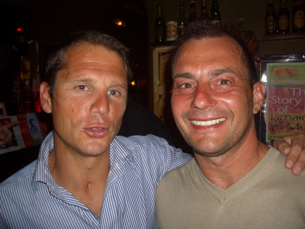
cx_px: 152
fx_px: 308
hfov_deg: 52.6
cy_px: 114
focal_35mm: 35
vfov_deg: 40.7
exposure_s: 1/60
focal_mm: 5.8
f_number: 2.6
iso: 100
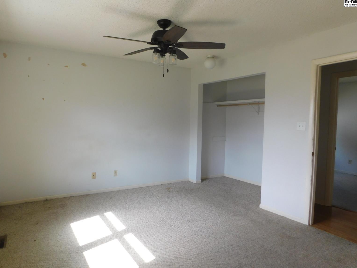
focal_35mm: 24
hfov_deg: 71.6
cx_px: 172
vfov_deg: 56.8
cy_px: 136
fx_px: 248
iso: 125
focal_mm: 4
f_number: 3
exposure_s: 1/60
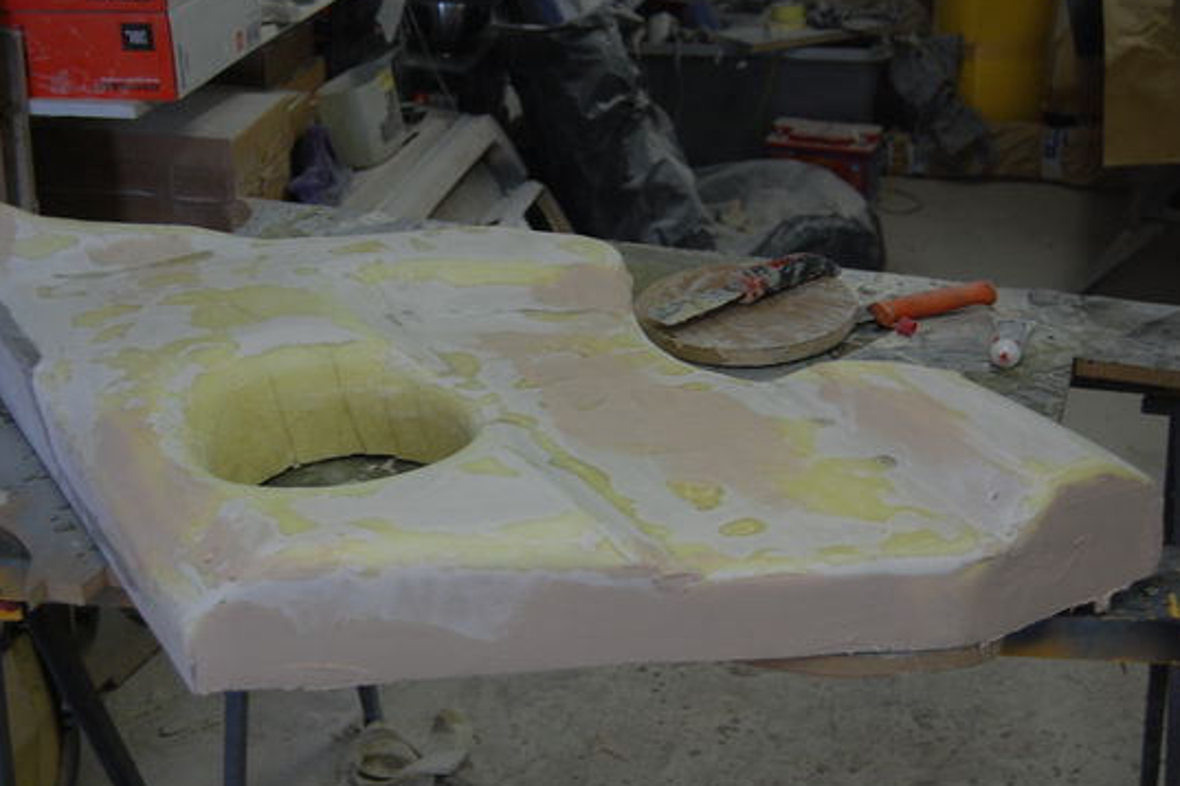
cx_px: 508
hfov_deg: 39.5
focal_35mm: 50
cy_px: 419
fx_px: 1639
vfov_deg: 27.0
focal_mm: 28
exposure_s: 1/30
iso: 500
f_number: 4.2
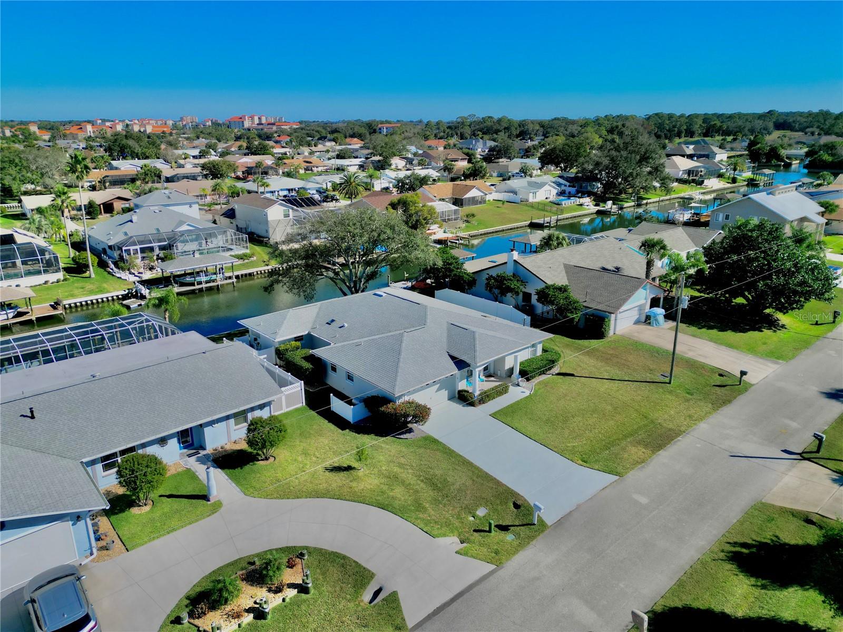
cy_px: 316
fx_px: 584
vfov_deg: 56.8
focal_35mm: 24
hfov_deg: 71.6
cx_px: 422
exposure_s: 1/6000
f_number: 1.7
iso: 130
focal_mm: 6.72
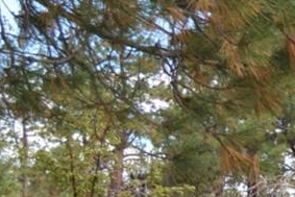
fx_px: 1172
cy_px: 270
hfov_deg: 12.0
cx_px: 677
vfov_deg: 9.4
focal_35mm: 143
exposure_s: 1/200
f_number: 4.5
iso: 100
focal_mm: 18
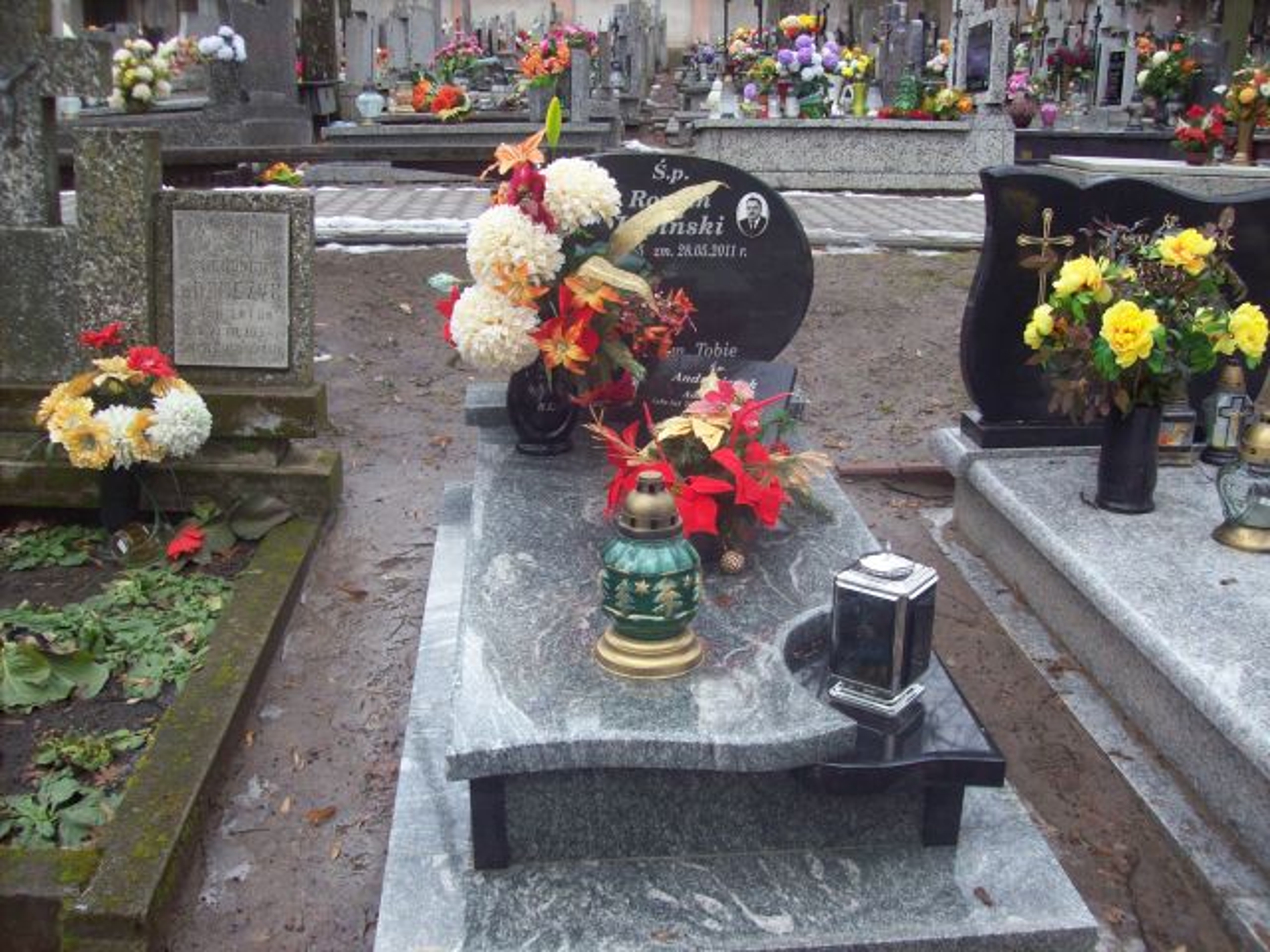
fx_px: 1321
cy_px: 476
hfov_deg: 51.4
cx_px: 635
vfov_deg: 39.7
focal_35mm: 36
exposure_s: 1/103
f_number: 2.7
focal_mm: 6
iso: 80
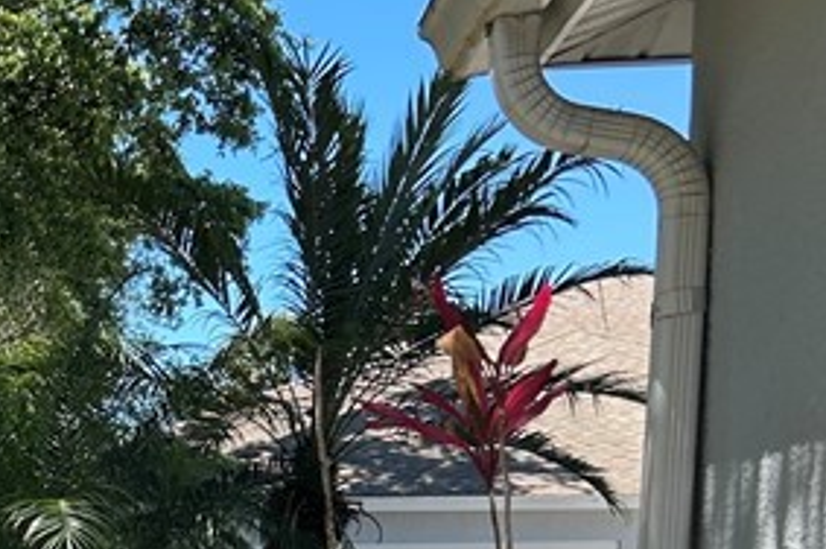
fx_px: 2246
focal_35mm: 98
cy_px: 786
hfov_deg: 19.0
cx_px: -295
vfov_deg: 13.3
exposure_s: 1/1183
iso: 50
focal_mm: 5.7
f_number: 1.5
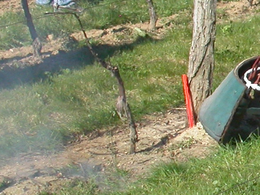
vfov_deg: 10.2
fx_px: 1090
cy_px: 43
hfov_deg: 12.6
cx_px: 442
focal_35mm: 145
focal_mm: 7.85
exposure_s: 1/367
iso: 100
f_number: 6.7
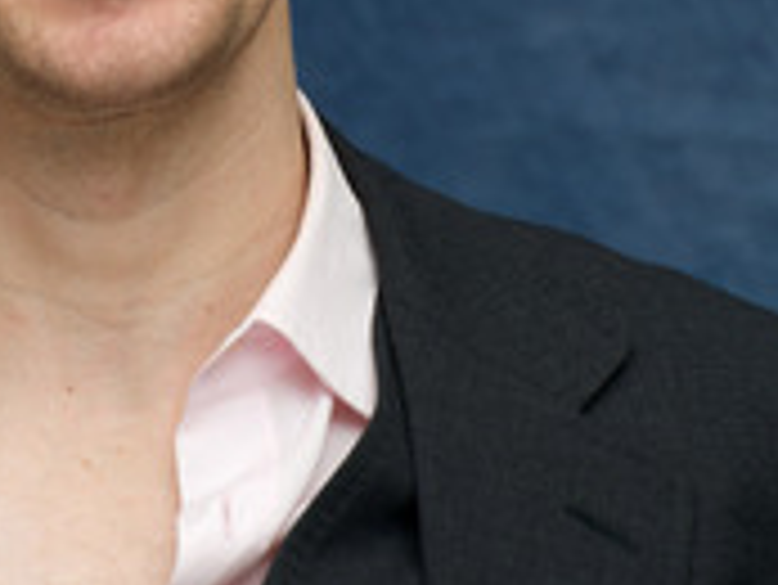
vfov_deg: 4.3
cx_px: 209
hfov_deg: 5.8
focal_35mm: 343
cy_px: 99
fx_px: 7714
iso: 400
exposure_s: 1/80
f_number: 6.3
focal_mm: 155
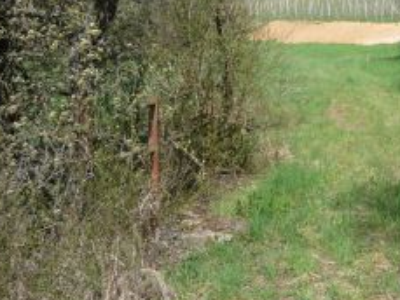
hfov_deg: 27.4
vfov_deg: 21.9
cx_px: 393
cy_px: 103
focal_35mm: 67
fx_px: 775
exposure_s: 1/400
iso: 100
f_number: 4.5
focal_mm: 5.2
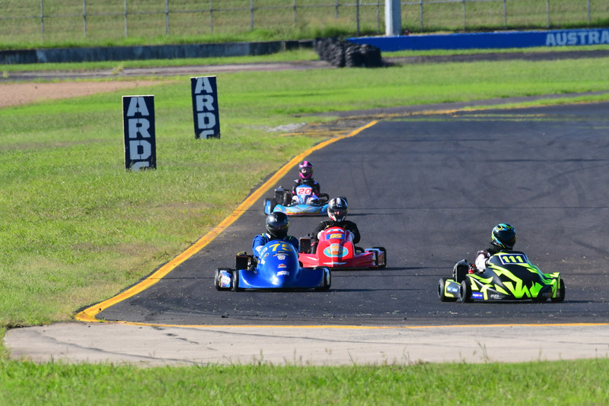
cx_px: 304
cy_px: 203
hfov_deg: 3.1
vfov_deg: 2.0
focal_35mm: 675
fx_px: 11422
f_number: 10
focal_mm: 450
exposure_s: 1/640
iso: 500
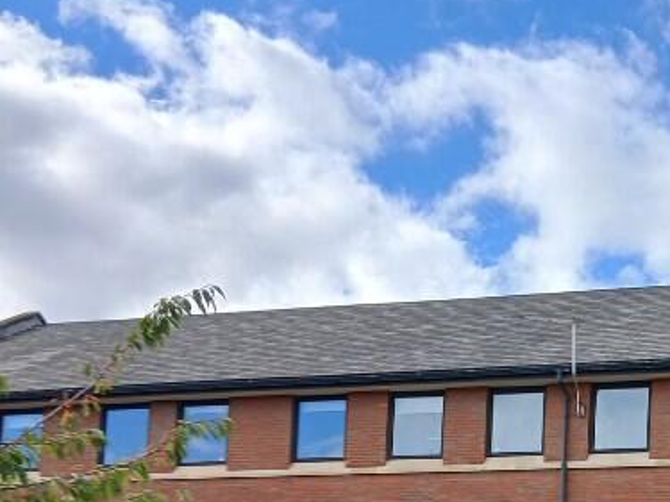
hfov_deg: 25.6
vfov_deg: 19.5
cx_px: 715
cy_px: 602
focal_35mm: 71
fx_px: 1374
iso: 20
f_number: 1.8
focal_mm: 3.98
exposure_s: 1/349
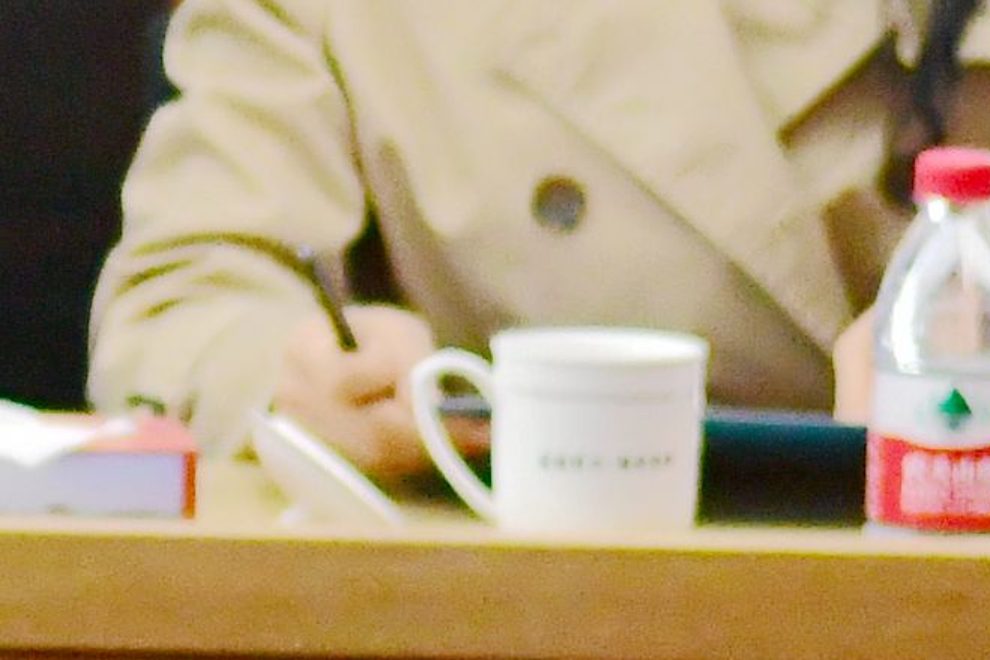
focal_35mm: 523
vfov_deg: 2.6
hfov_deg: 3.8
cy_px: -194
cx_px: -1743
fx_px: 14383
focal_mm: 55
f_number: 2.8
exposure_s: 1/1000
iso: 2500
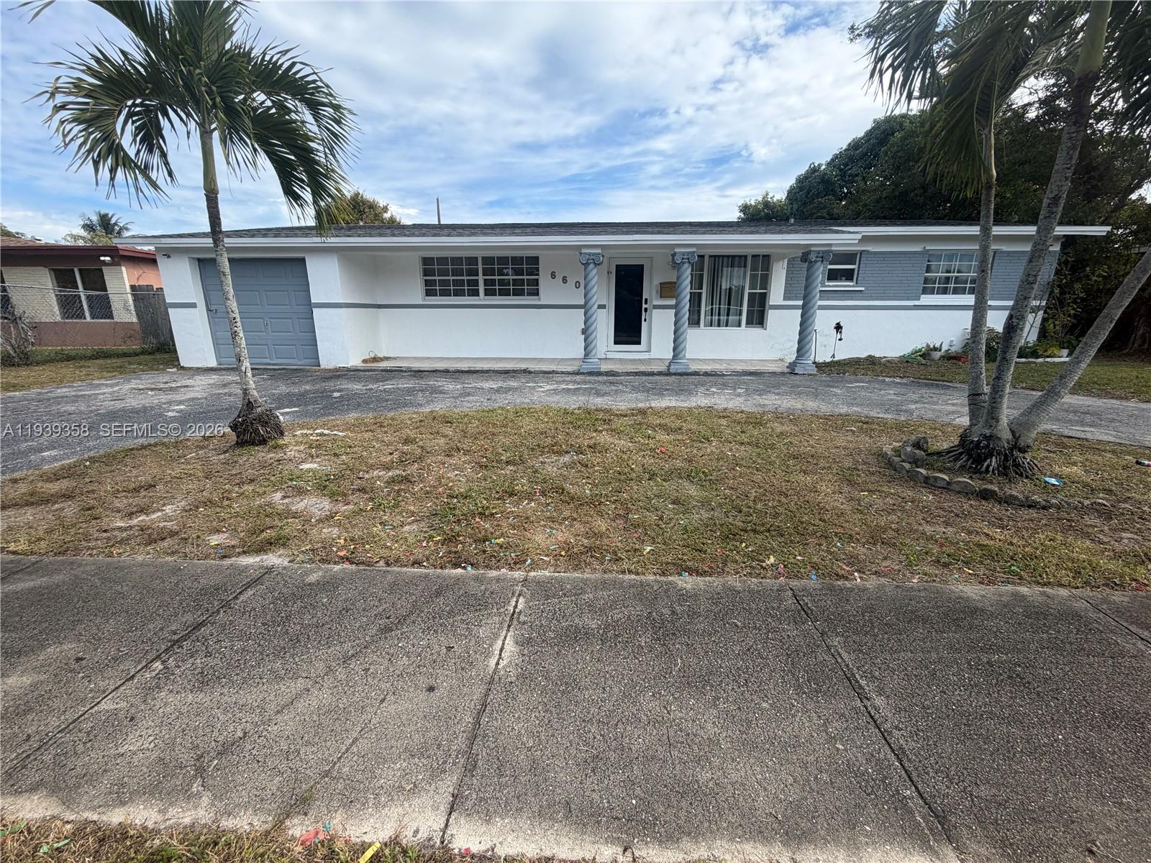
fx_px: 466
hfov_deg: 102.1
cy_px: 432
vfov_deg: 85.7
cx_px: 576
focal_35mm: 14
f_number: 2.2
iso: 32
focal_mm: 2.22
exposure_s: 1/770
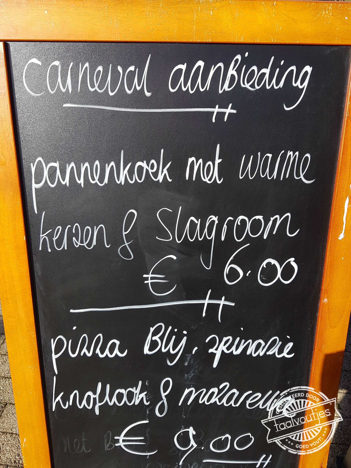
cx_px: 176
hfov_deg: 53.1
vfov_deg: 67.3
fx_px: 351
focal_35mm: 26
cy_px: 234
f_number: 1.7
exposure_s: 1/1336
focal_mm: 4.2
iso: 40
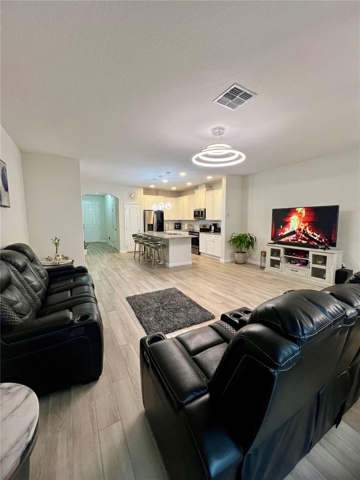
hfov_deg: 89.9
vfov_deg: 106.2
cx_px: 180
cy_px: 240
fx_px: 180
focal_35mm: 13
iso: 250
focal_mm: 1.57
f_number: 1.8
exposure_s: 1/120
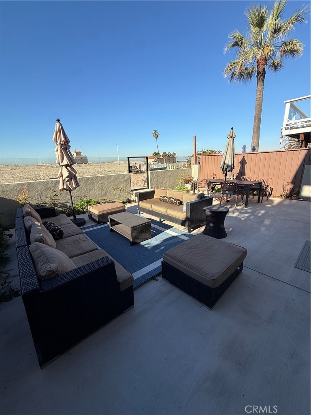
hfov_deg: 85.7
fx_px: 168
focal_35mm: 14
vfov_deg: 102.1
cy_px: 208
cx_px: 156
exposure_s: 1/1399
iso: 50
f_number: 2.2
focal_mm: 2.22
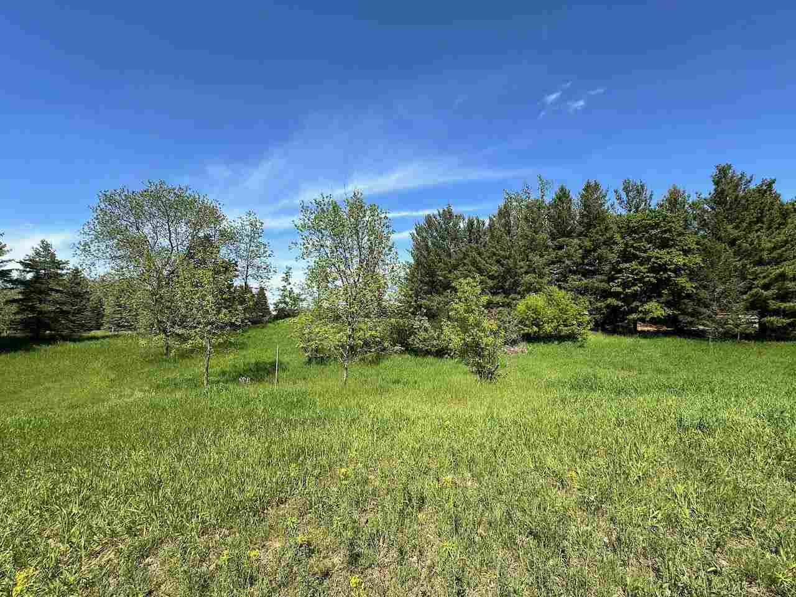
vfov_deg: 85.7
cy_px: 298
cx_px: 398
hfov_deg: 102.1
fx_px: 322
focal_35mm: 14
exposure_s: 1/1435
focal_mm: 2.22
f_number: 2.2
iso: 40
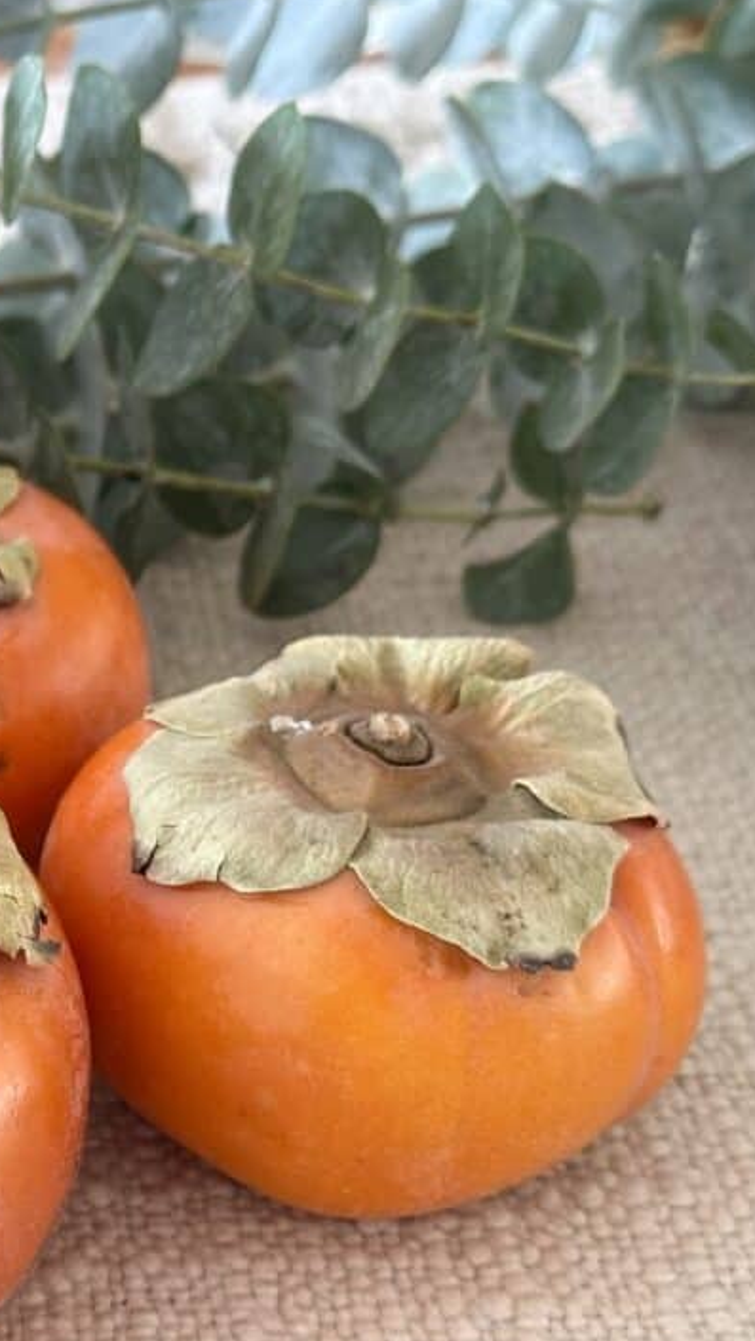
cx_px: -346
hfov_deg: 12.9
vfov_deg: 23.9
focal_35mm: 89
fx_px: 3165
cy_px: 694
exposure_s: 1/40
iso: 250
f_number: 1.78
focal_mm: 6.86
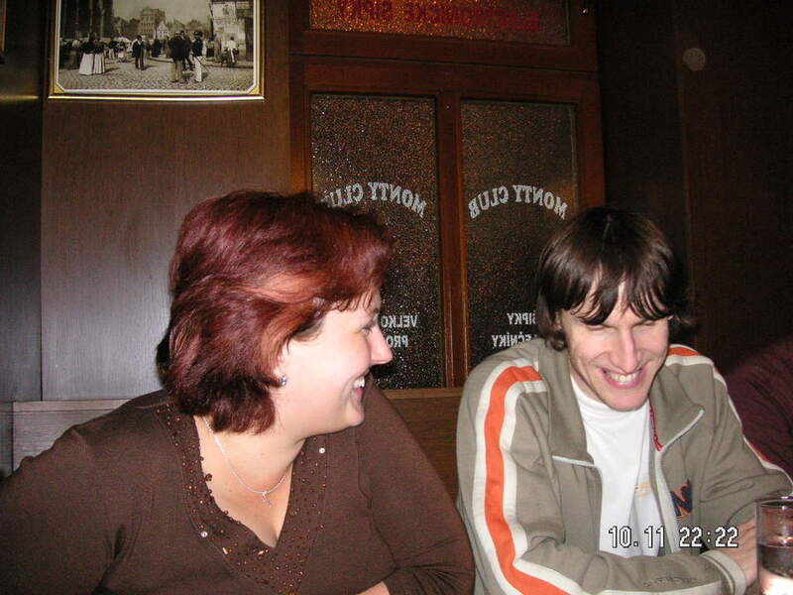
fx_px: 848
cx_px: 396
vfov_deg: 38.7
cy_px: 298
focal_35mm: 37
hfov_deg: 50.1
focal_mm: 6.1
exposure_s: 1/45
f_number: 2.8
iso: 160
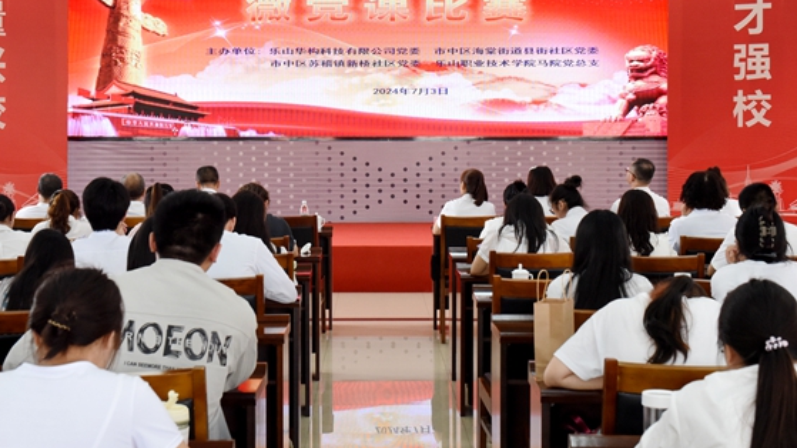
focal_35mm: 72
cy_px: 143
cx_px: 372
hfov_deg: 29.4
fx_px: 1521
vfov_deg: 16.7
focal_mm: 48
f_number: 9
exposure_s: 1/60
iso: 2500
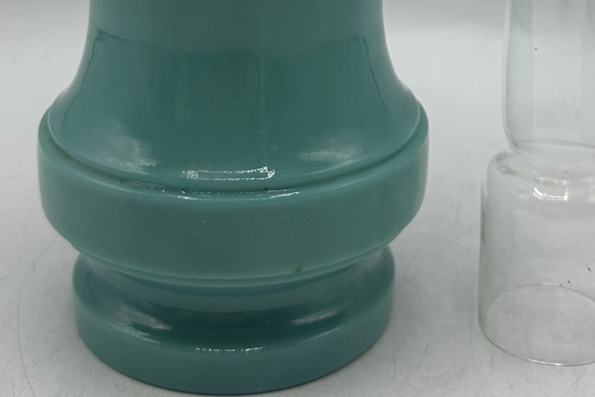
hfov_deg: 30.0
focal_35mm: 67
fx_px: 1107
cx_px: 342
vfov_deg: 18.8
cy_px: -119
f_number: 1.78
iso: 80
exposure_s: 1/2203
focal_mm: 6.86
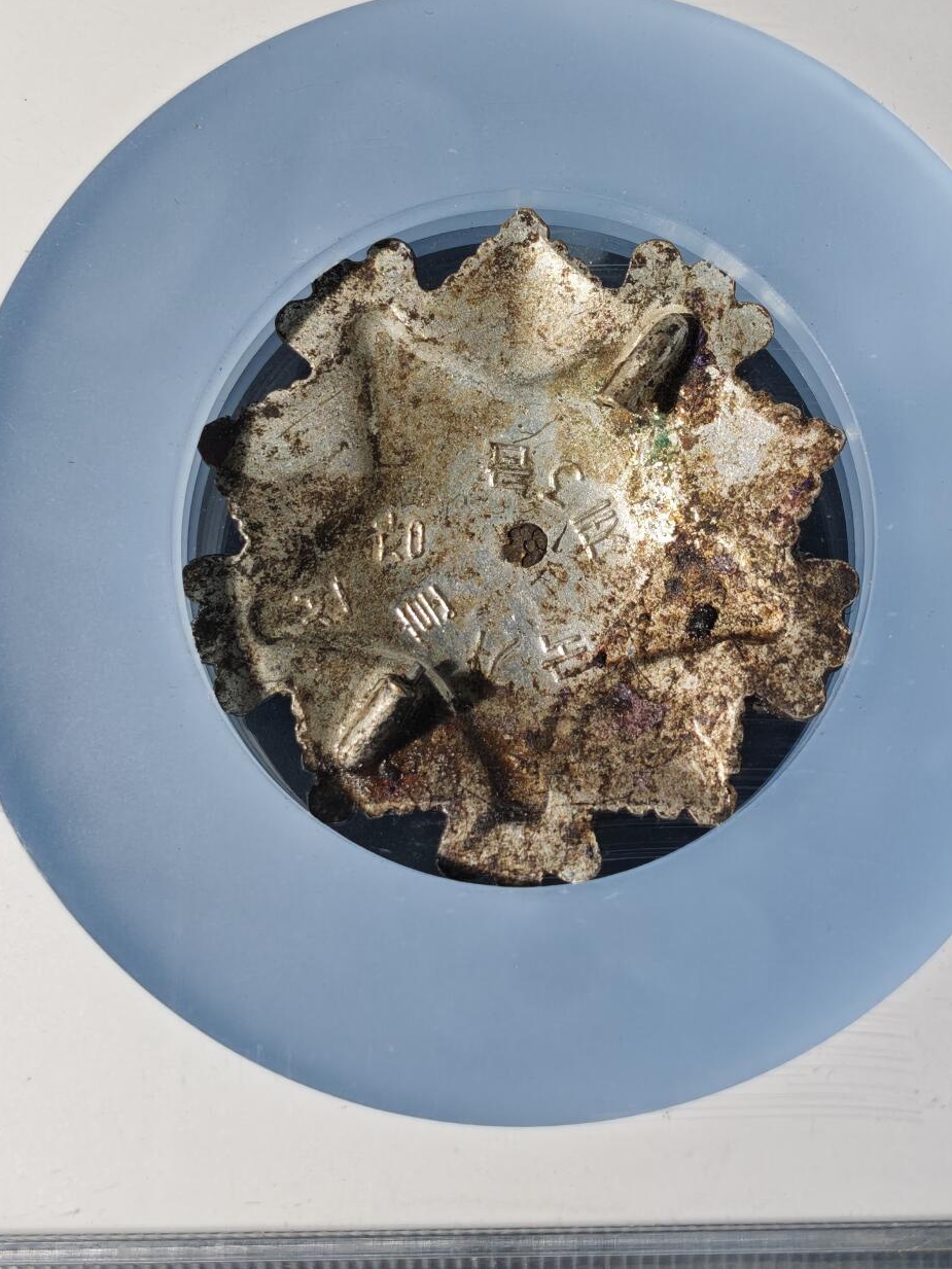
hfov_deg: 20.1
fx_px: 2676
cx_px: 573
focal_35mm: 73
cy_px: 380
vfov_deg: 26.5
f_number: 1.63
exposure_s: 1/124
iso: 50
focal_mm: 5.85
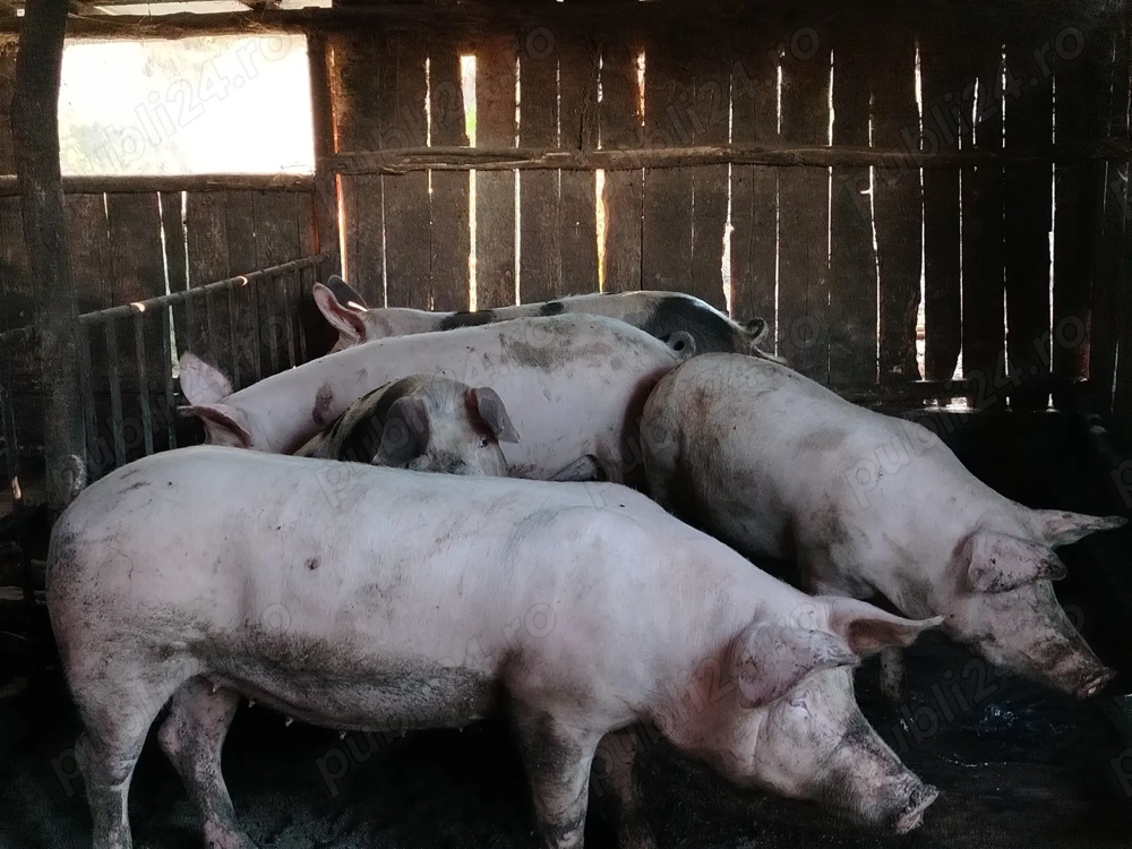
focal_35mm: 40
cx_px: 566
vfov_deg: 36.0
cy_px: 424
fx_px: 1308
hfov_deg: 46.8
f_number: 1.75
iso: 393
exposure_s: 1/25
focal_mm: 5.25
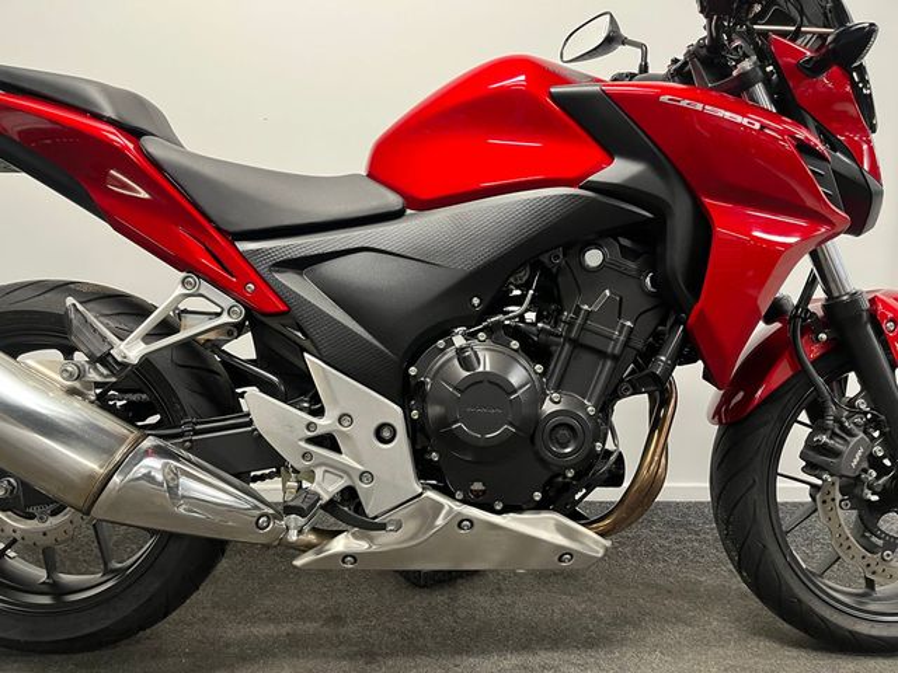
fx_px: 674
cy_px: 336
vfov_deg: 53.1
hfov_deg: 67.3
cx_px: 449
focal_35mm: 26
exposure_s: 1/50
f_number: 1.6
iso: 320
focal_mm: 5.1
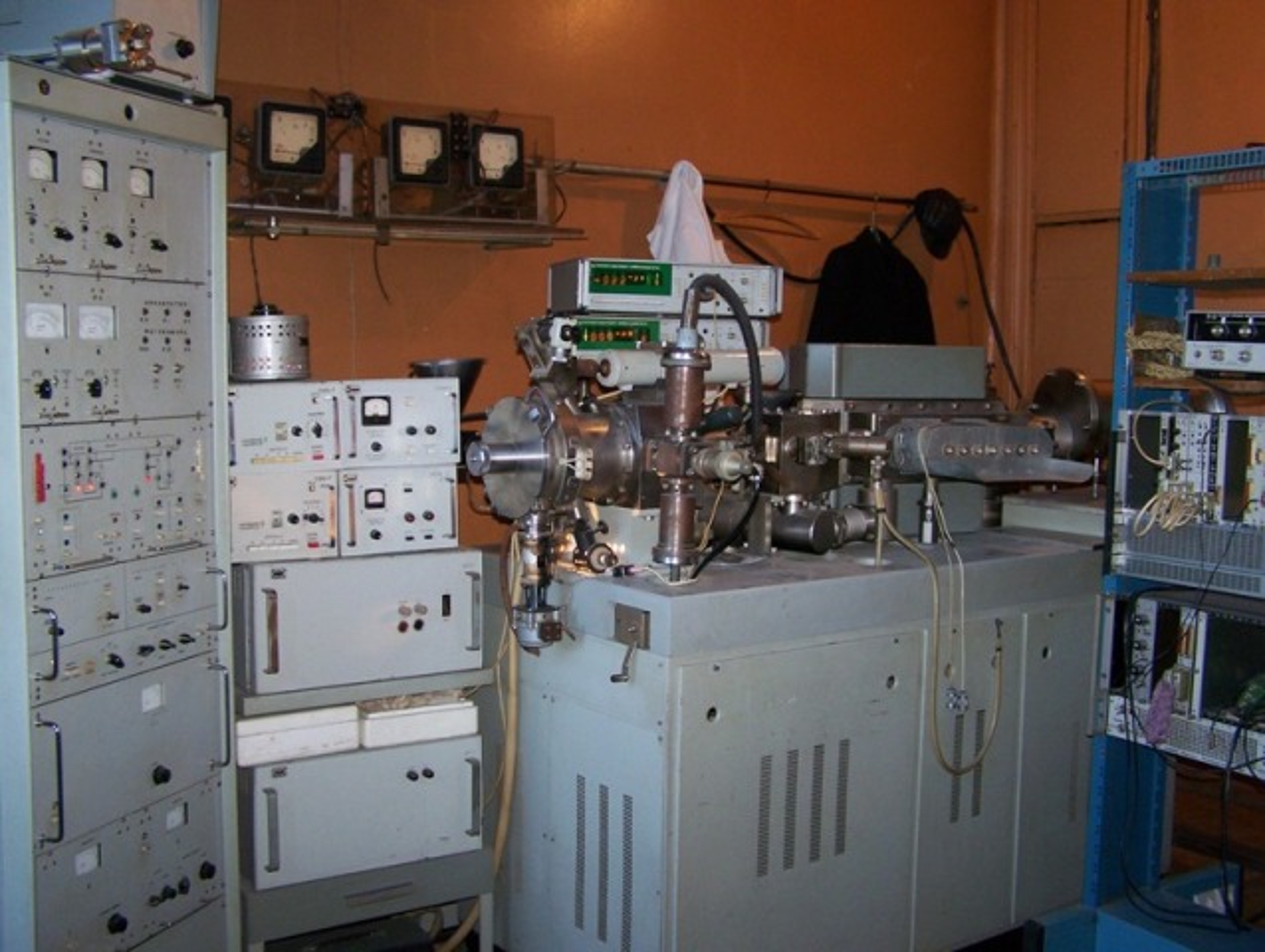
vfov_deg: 37.8
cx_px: 632
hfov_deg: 48.9
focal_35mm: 38
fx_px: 1390
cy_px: 476
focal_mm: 6.3
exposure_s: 1/25
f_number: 2.8
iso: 160
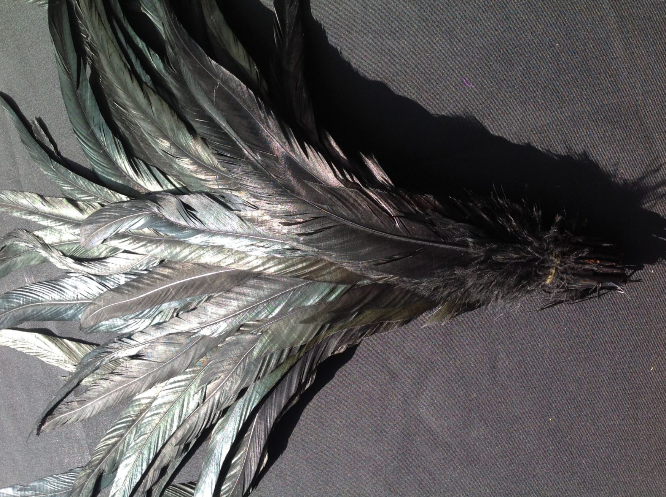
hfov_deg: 51.4
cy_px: 246
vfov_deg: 39.6
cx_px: 336
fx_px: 692
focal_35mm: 36
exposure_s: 1/360
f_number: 2.4
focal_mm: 4.28
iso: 50
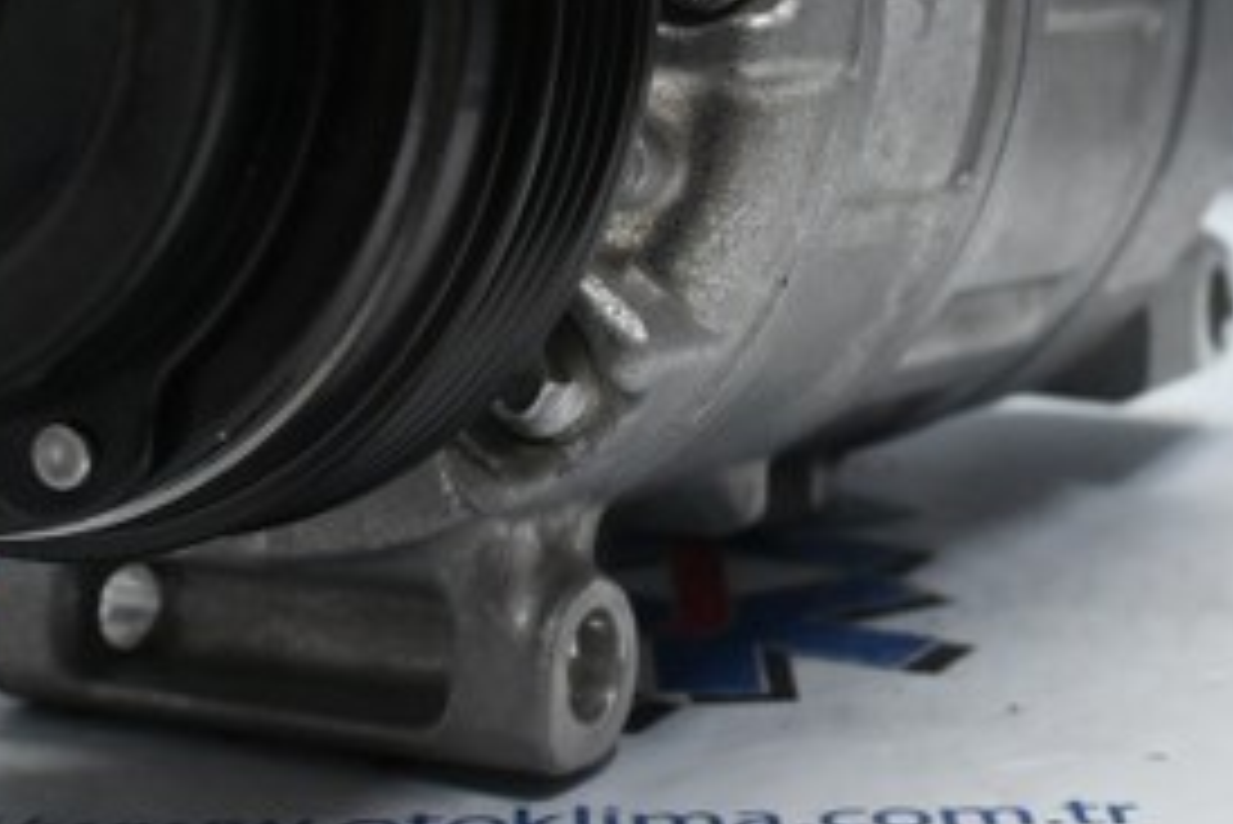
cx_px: 585
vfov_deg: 12.3
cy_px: -124
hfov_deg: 18.7
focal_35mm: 109
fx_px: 3751
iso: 1000
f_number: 4.2
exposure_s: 1/125
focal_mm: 25
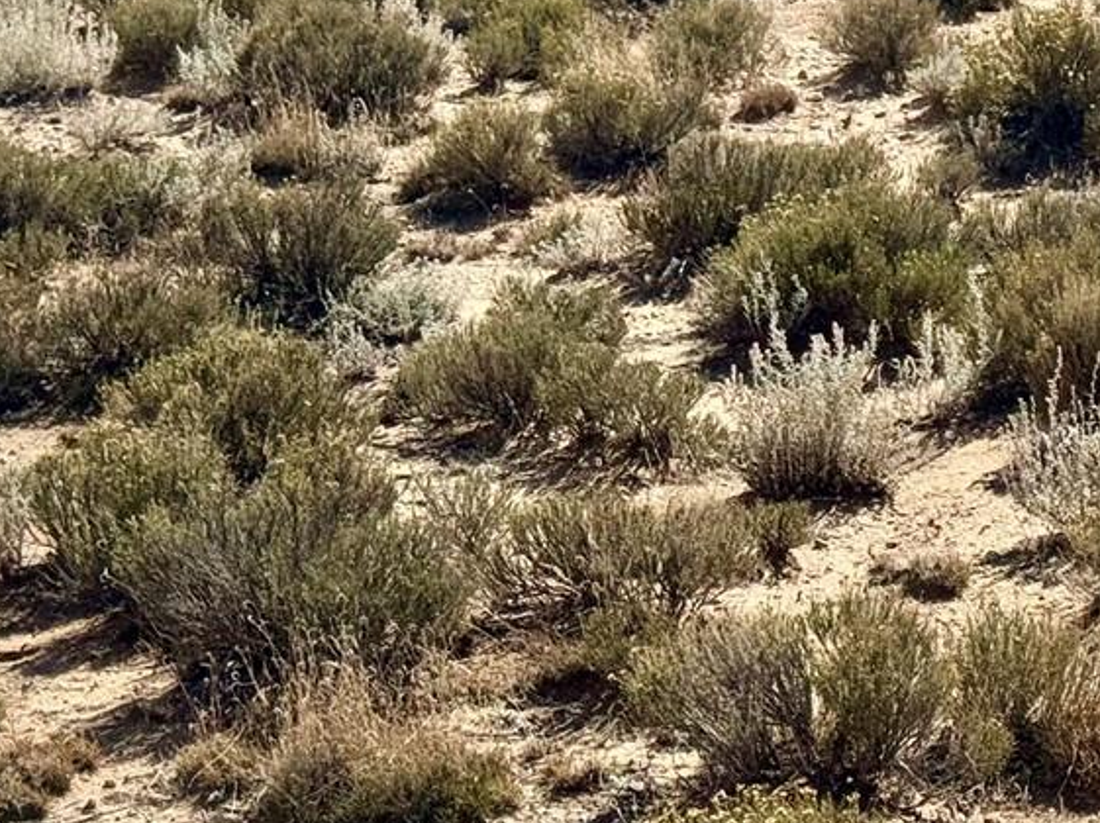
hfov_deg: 14.1
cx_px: 1245
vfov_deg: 10.6
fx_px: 4351
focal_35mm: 137
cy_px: -276
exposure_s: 1/15385
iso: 80
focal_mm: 6.76
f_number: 1.78
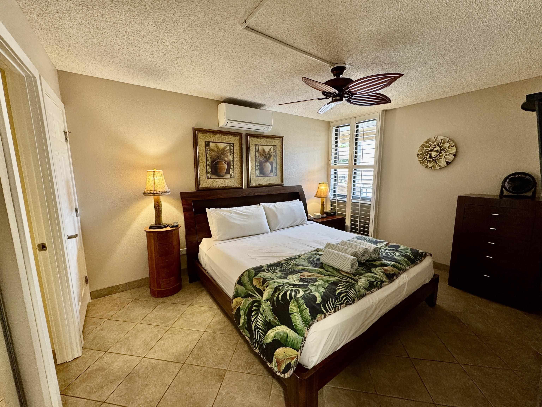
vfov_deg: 85.7
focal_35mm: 14
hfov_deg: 102.1
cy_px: 204
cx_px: 271
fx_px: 219
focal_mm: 2.22
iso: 250
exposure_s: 1/60
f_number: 2.2
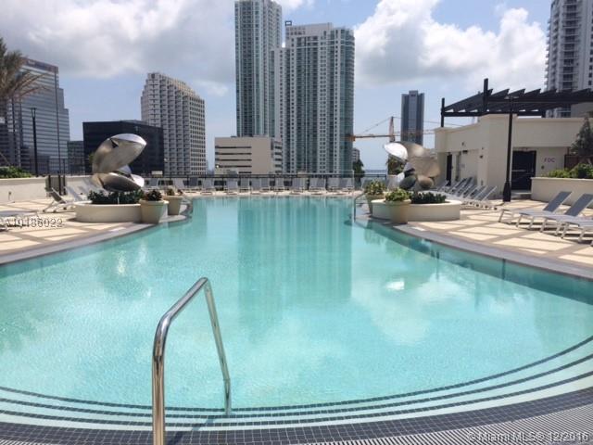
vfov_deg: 46.8
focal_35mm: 30
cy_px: 222
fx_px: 514
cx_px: 296
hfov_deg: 60.0
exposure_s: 1/5882
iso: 40
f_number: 2.2
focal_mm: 4.12
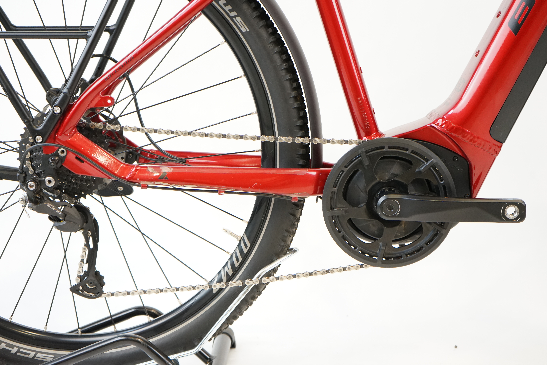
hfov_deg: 32.9
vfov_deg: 22.3
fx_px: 927
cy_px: 182
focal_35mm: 61
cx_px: 274
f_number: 5.6
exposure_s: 1/200
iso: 2500
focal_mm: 61
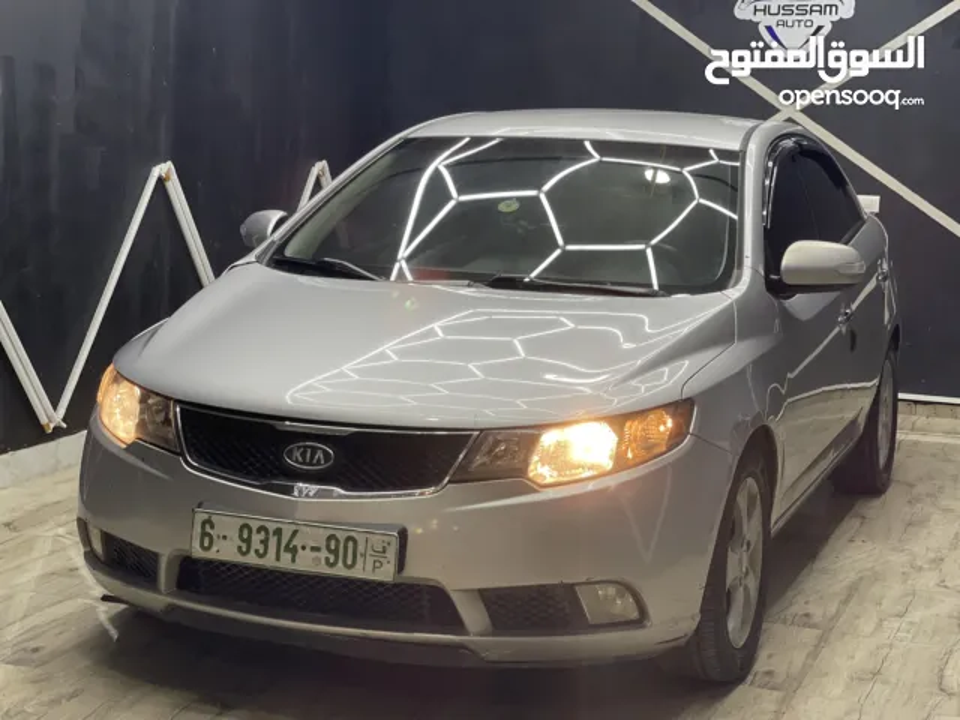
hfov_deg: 30.3
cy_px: 360
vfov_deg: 22.9
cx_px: 480
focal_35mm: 64
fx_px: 1775
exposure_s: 1/100
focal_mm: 7.5
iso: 100
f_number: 2.2
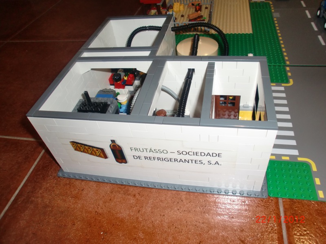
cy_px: 122
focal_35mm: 26
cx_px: 163
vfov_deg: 53.1
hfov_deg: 67.3
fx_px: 245
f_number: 2.6
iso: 125
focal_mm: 4.65
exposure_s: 1/50
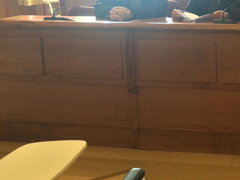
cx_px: 274
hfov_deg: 26.4
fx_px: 465
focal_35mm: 67
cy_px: 18
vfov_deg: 21.5
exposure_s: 1/33
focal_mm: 4.15
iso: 64
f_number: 2.2
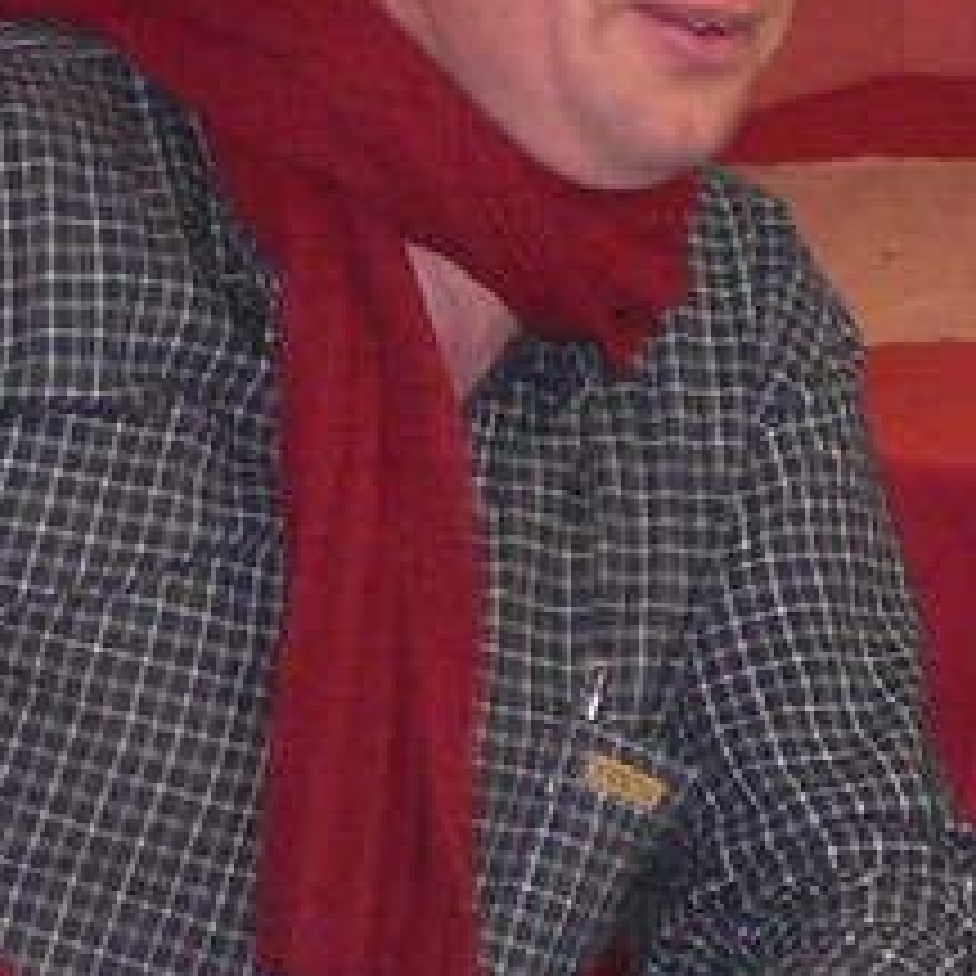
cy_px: 443
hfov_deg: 6.6
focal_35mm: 265
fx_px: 8453
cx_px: 200
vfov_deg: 6.6
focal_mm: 9.7
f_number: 3.6
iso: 400
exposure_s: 1/30
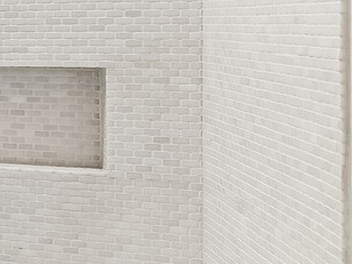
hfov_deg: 13.8
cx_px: -545
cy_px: 7
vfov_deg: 17.0
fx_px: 864
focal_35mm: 85
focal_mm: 17
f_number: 8
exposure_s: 1/5
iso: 200
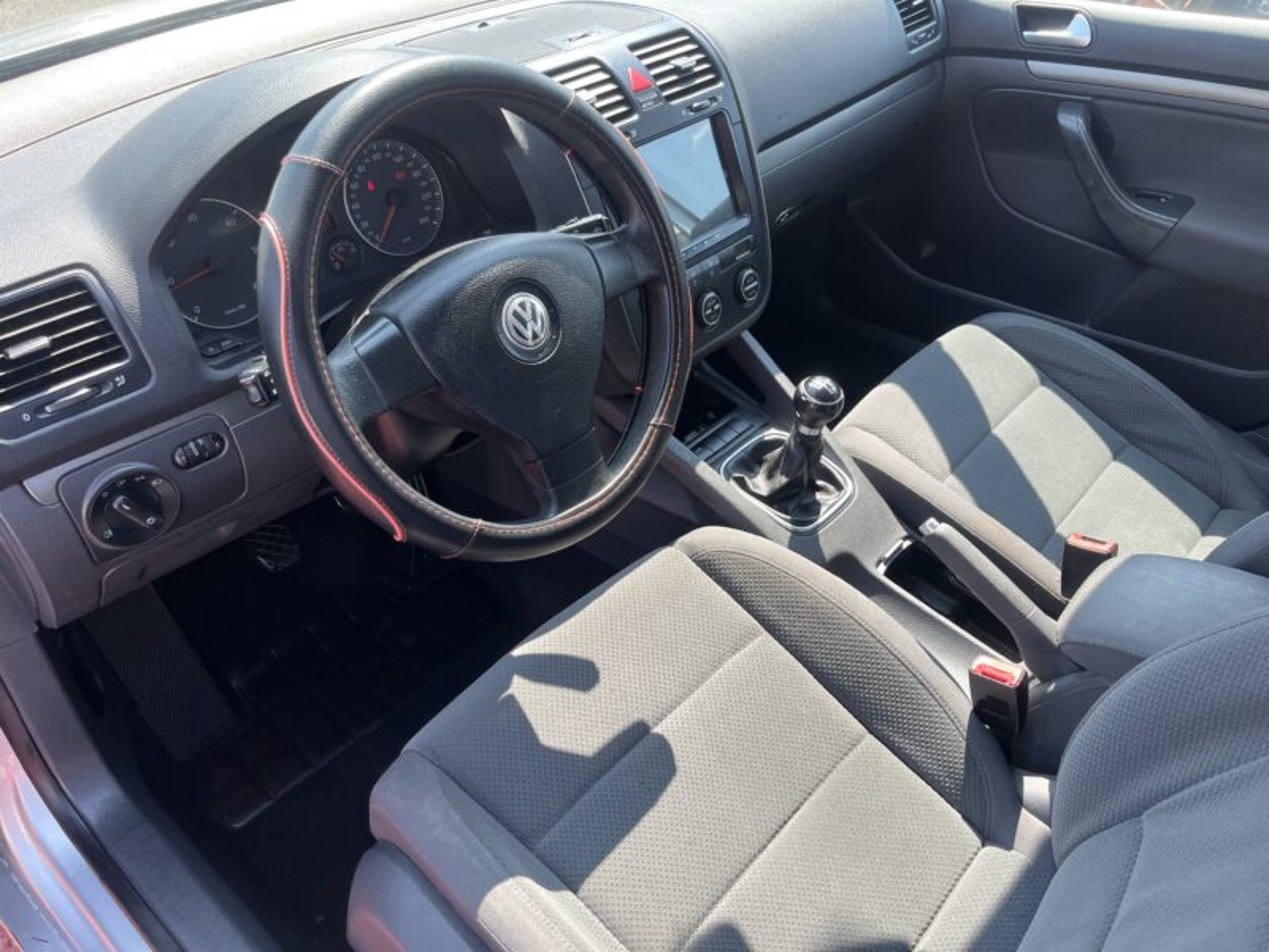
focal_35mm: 26
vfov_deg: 53.1
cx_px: 634
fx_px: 953
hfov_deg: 67.3
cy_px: 476
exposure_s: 1/243
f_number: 1.6
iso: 40
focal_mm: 5.1
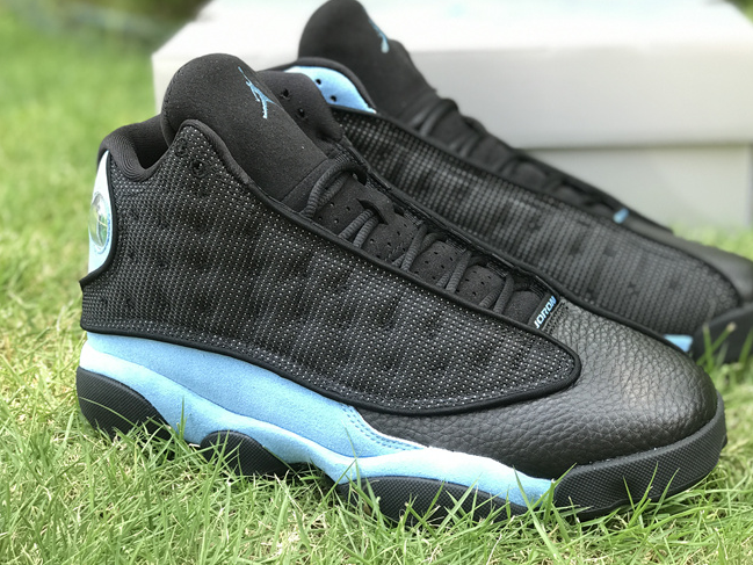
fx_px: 1414
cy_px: 245
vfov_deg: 22.6
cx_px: 389
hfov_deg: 29.8
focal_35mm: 65
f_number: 2.8
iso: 32
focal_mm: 6.6
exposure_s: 1/50
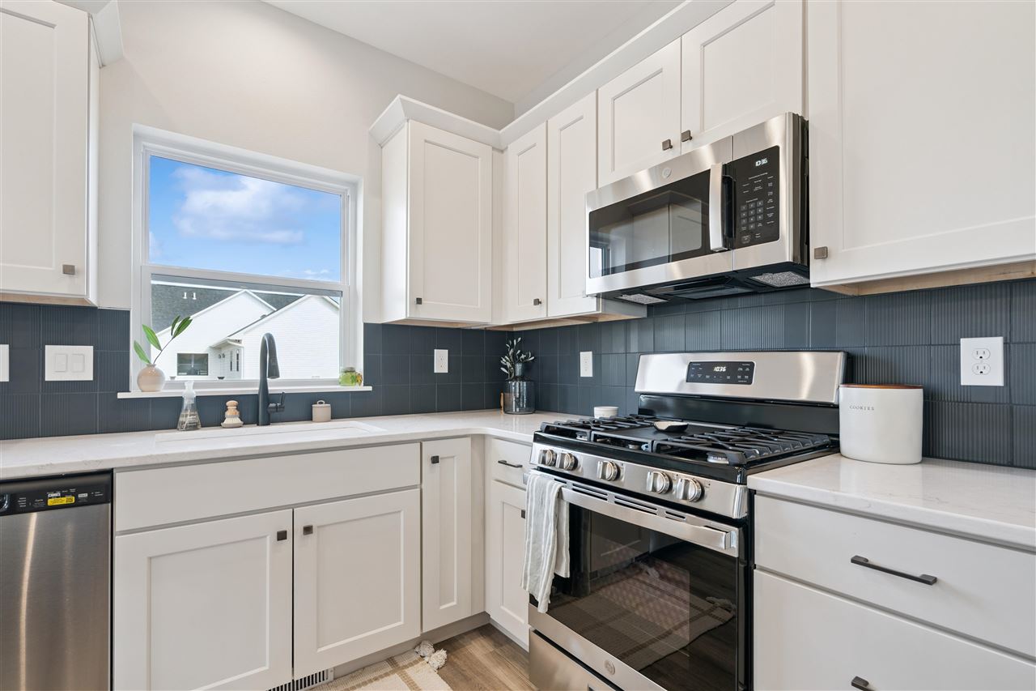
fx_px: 460
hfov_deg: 96.7
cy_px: 346
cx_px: 518
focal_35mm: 16
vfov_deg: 73.7
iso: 400
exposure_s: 1/50
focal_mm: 16
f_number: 8
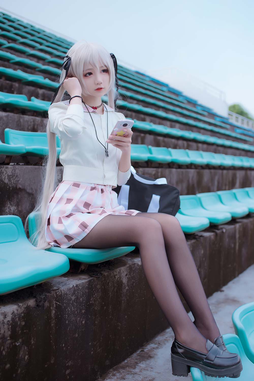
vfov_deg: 54.4
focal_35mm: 35
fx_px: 370
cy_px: 190
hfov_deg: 37.9
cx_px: 127
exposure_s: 1/400
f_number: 2.8
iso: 100
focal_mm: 35
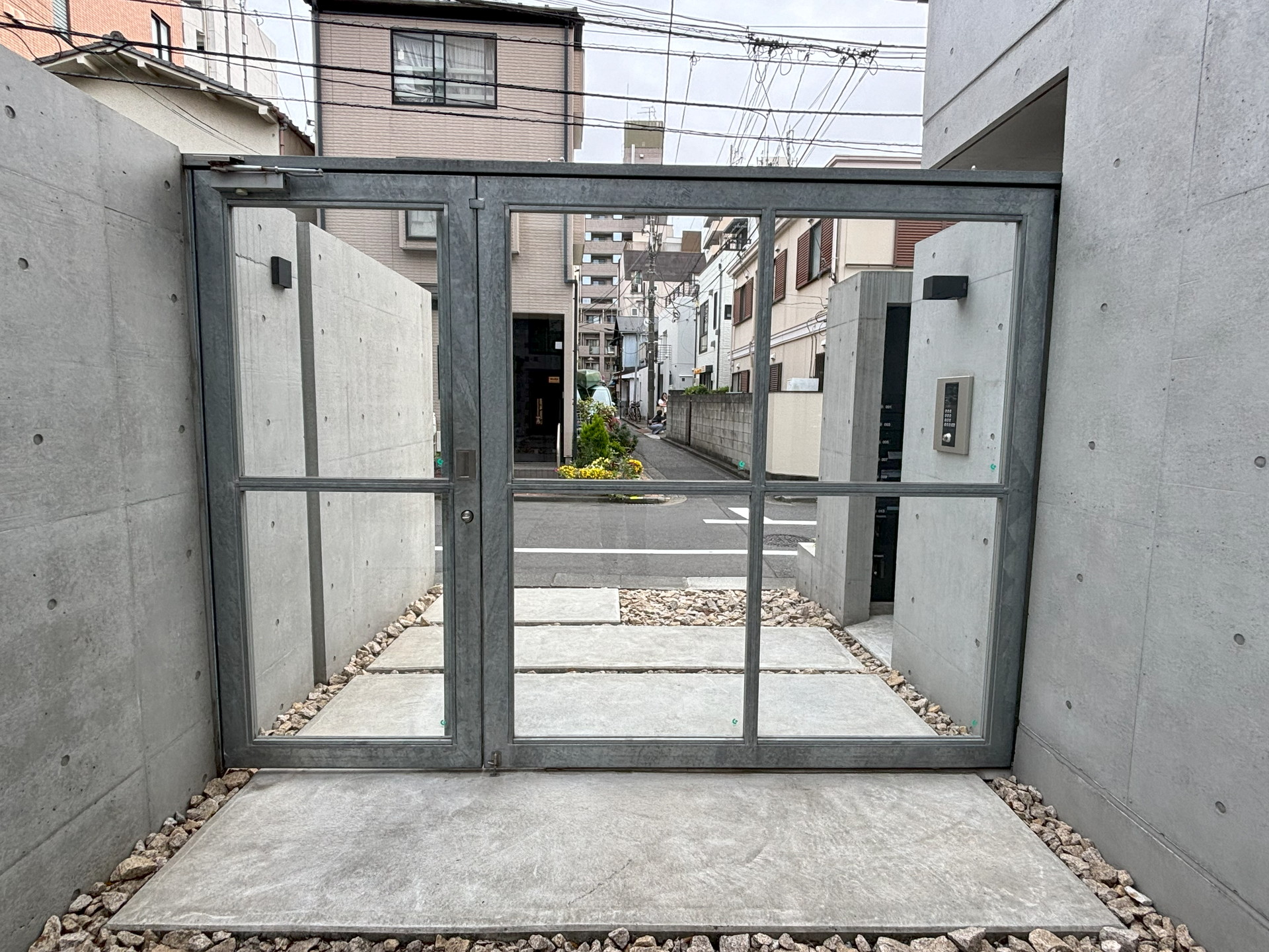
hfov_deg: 87.8
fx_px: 660
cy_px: 476
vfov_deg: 71.6
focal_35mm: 18
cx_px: 634
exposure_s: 1/144
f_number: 2.4
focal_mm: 1.54
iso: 25
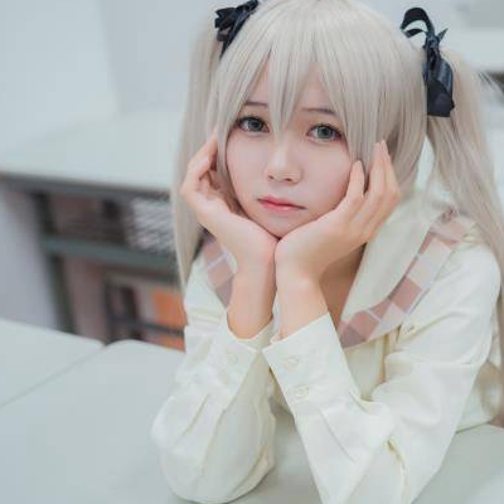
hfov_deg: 25.1
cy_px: 208
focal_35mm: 67
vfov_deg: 25.7
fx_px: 1104
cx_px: 432
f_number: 2.2
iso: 400
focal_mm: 35
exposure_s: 1/160
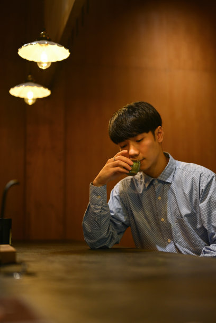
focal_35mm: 50
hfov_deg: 27.0
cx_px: 108
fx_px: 450
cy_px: 162
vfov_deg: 39.6
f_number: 1.8
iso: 500
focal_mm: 50
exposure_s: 1/200
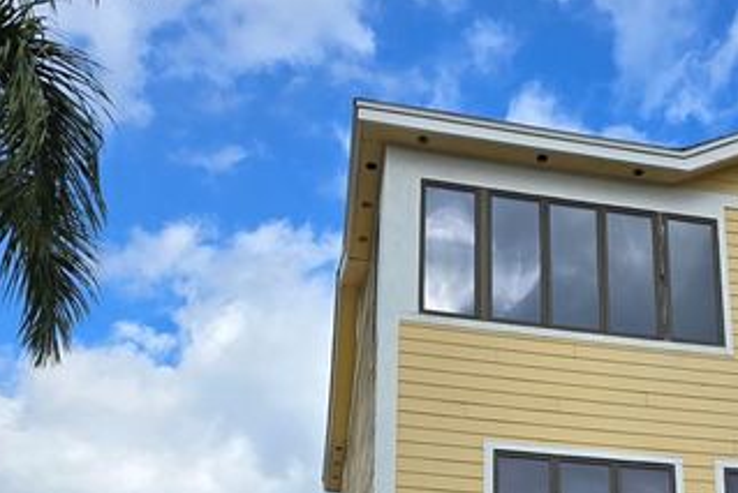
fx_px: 1025
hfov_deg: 38.9
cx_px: 521
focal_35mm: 50
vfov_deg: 24.2
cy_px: 615
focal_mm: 6.3
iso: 12
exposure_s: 1/677
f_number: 1.7
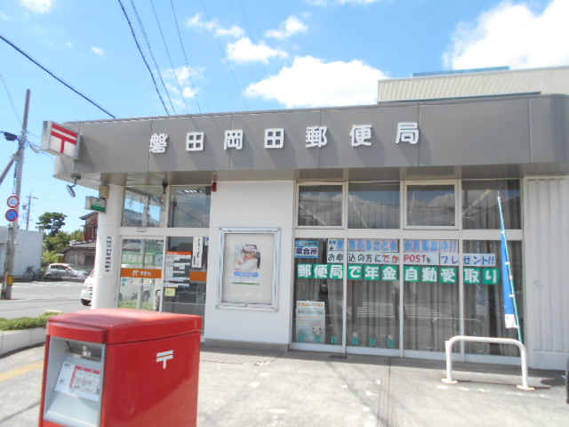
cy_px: 214
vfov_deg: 53.1
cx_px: 284
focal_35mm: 26
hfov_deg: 67.3
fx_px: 427
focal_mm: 4.6
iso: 80
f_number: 3.2
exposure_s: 1/640
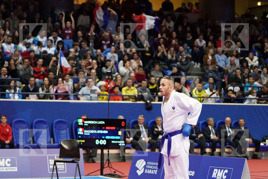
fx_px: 782
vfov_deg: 13.0
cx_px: 134
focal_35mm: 105
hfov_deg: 19.5
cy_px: 90
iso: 6400
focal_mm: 70
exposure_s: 1/1000
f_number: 2.8
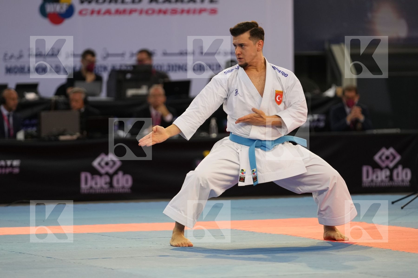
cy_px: 139
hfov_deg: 7.3
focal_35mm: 283
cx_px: 209
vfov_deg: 4.9
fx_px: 3286
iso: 1000
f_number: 2.8
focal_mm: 189
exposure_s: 1/500
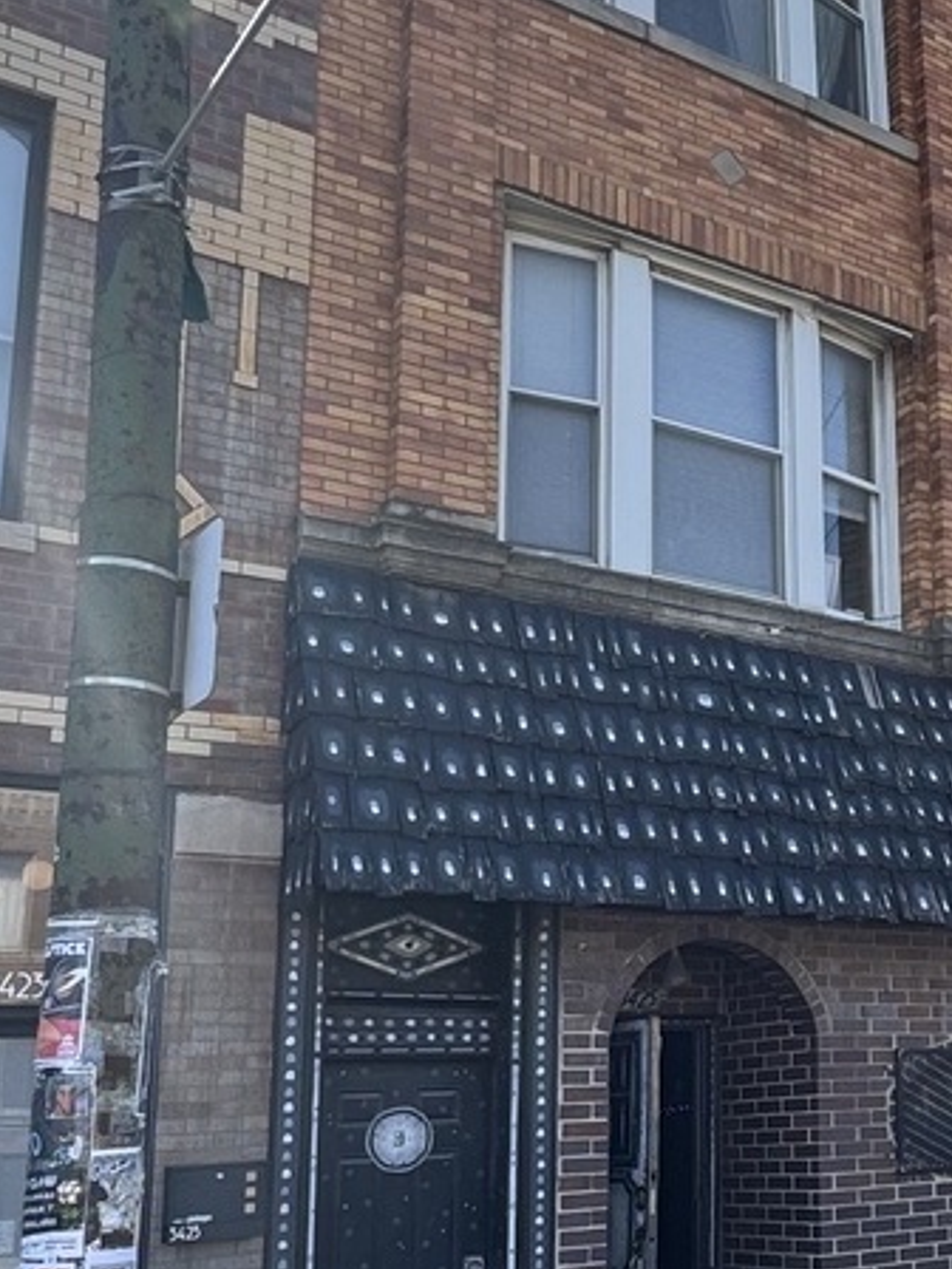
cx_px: 1065
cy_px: 776
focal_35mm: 45
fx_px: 1650
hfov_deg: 28.9
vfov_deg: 41.8
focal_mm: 2.22
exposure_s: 1/407
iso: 40
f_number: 2.2
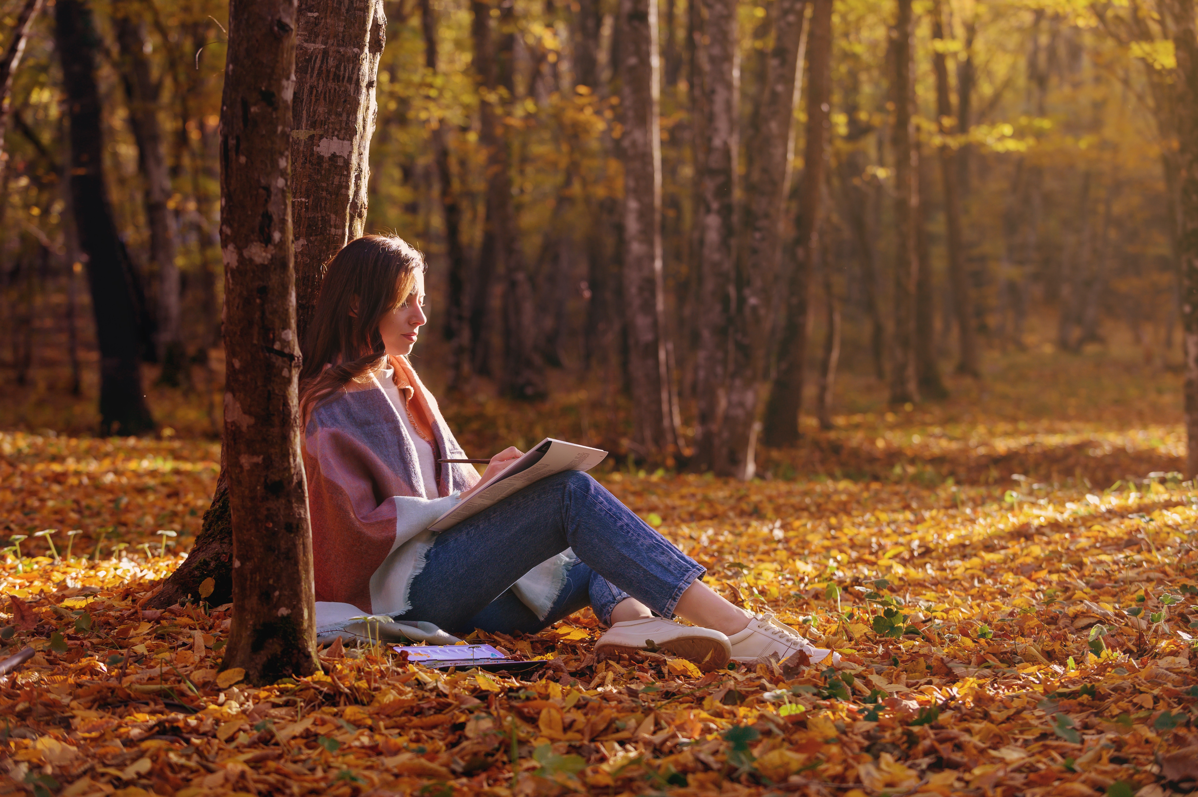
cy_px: 398
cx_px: 599
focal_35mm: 82
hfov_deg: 24.8
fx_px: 2727
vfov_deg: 16.6
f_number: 4
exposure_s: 1/250
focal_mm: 82
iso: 800
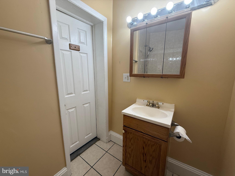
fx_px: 95
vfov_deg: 85.7
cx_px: 118
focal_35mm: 14
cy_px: 88
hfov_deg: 102.1
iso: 64
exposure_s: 1/120
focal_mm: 2.22
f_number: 2.2
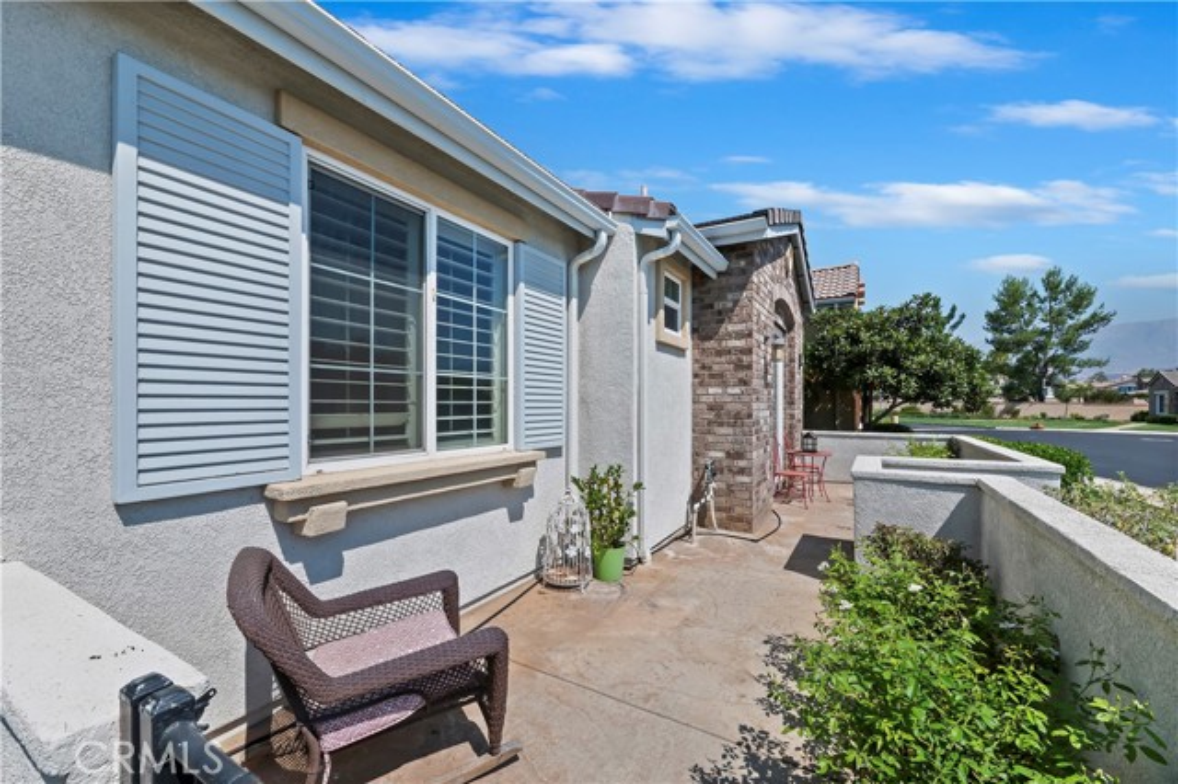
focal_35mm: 14
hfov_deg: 104.3
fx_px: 458
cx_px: 589
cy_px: 392
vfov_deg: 81.1
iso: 500
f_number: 18
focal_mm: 14
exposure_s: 1/320
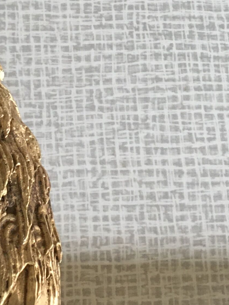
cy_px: -9
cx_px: 44
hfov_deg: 14.1
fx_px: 917
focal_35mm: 104
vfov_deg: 18.4
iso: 64
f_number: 2.2
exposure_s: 1/33
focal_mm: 4.15
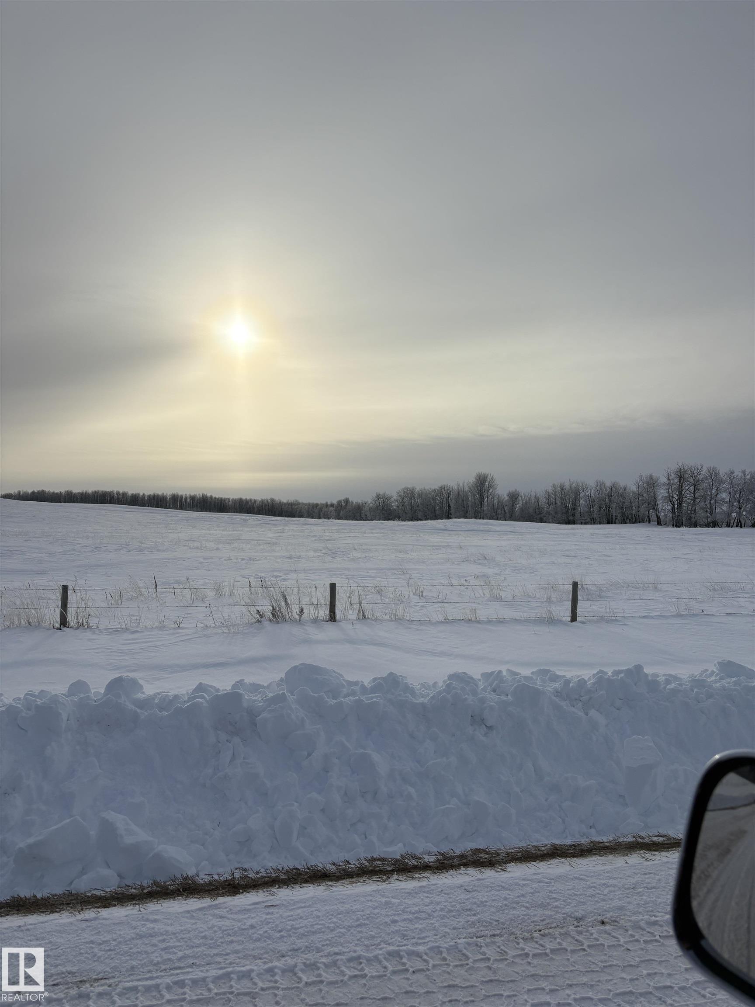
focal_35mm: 26
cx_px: 378
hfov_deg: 53.1
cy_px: 504
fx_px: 756
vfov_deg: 67.3
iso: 40
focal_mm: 5.96
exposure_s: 1/10101
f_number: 1.6
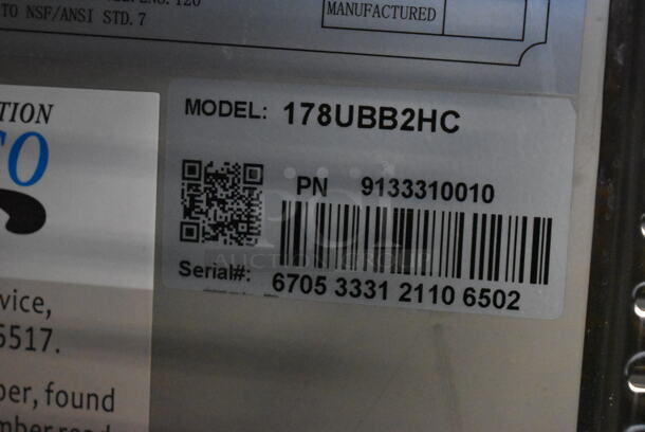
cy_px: 216
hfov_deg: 24.6
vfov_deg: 16.6
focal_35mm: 82
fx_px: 1480
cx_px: 322
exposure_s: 1/100
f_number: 5.6
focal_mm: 55
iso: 11400
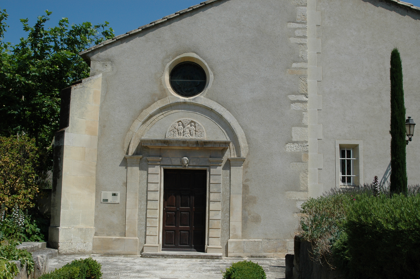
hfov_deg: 46.4
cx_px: 210
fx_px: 490
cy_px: 140
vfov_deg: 31.8
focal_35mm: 42
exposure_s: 1/500
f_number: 11
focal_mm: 28
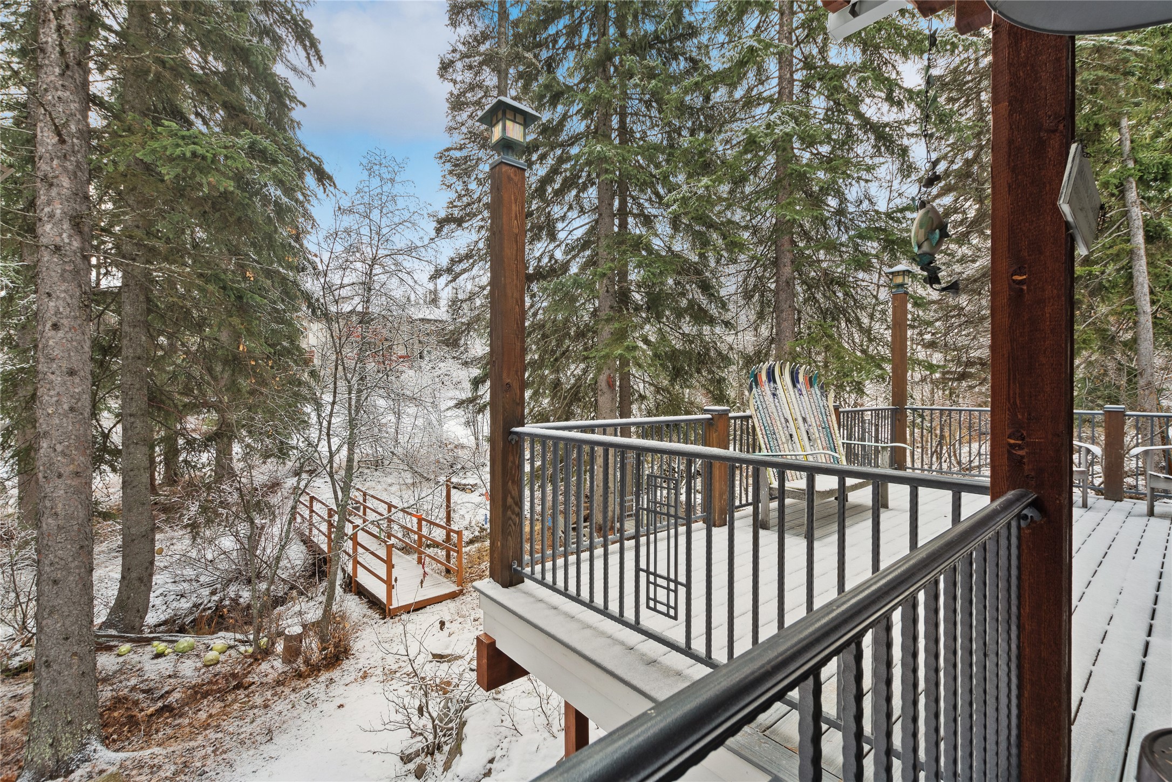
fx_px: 488
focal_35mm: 15
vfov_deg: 77.3
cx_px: 586
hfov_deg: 100.4
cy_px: 391
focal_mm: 10
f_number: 6.3
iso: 100
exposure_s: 1/160
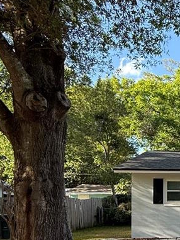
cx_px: 277
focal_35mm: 44
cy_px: 207
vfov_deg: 40.4
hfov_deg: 24.6
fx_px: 305
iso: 64
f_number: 2.2
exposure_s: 1/490
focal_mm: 2.22
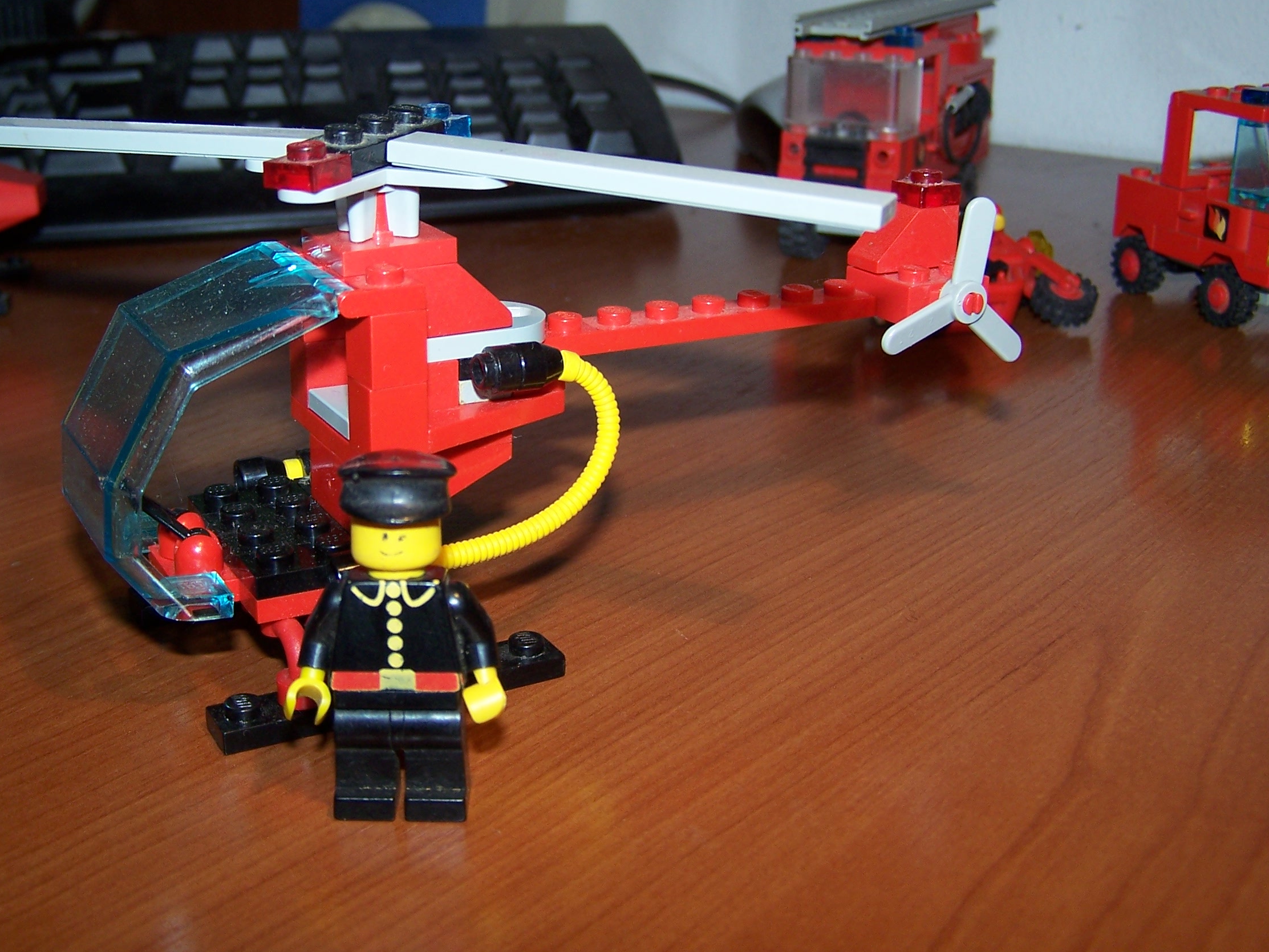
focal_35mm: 44
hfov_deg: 42.8
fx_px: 1613
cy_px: 447
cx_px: 538
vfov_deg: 32.9
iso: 80
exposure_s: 1/60
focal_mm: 6.3
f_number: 2.8
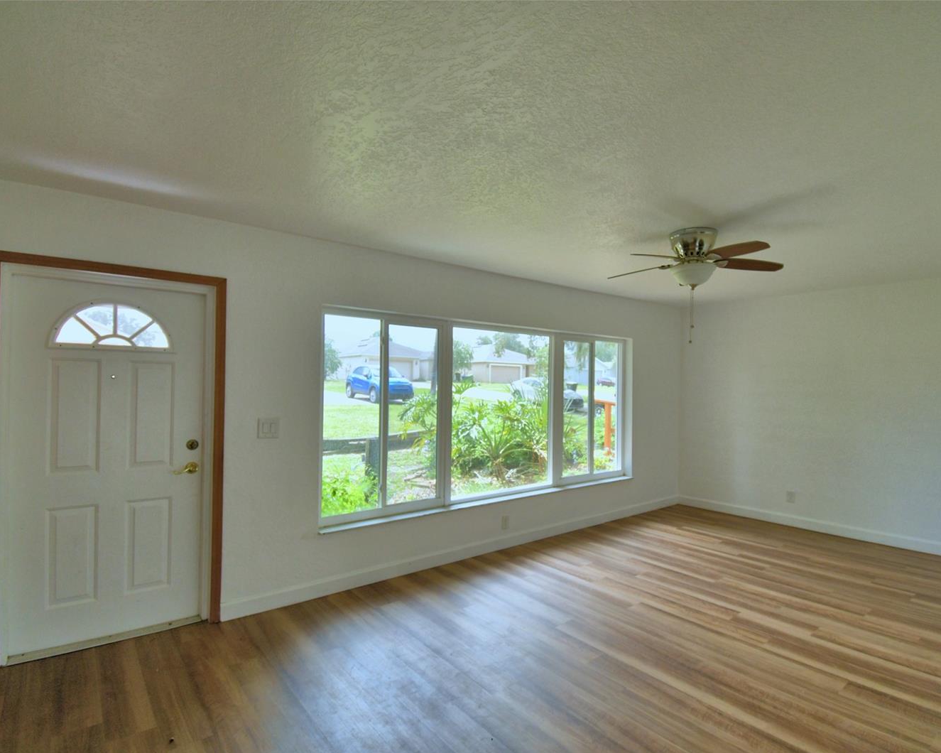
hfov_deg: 89.4
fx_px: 473
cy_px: 378
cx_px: 510
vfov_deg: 77.0
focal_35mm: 17
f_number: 4.5
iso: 200
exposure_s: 1/320
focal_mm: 10
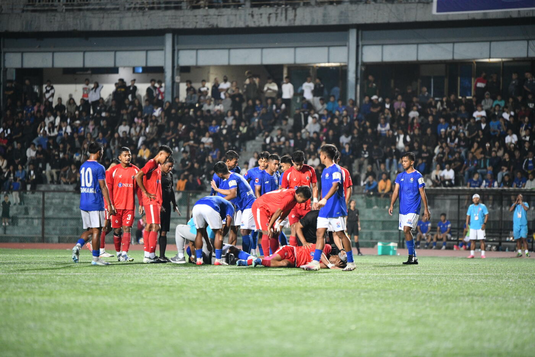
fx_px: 2972
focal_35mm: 200
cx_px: 268
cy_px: 178
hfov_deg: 10.3
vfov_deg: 6.9
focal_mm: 200
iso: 2500
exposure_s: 1/1000
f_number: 2.8
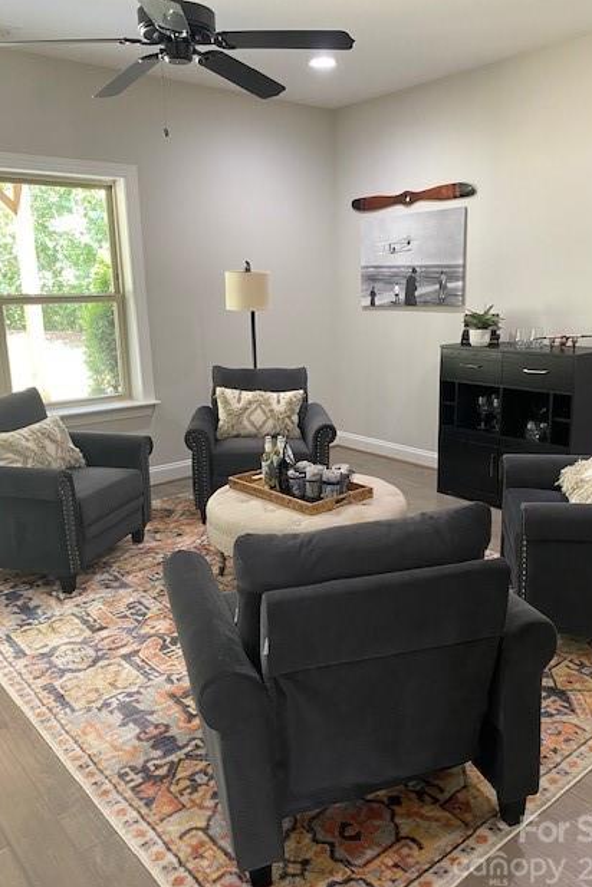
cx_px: 310
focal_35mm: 28
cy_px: 454
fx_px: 691
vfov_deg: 65.5
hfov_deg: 46.4
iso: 250
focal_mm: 4.25
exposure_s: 1/60
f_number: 1.8
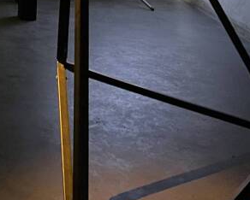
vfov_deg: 15.6
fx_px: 659
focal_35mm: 89
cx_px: -158
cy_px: -121
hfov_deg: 18.3
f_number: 1.5
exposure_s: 1/34
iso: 640
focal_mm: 5.7
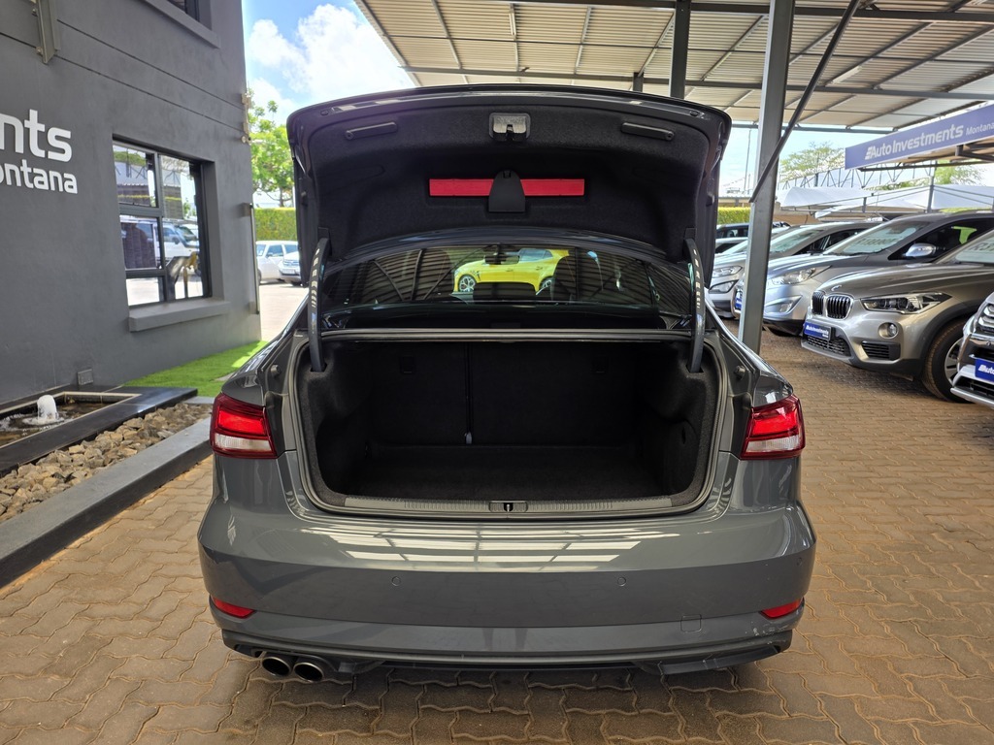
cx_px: 497
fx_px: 660
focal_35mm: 23
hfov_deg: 73.9
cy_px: 372
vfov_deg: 58.9
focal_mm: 6.25
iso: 50
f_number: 1.7
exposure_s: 1/359
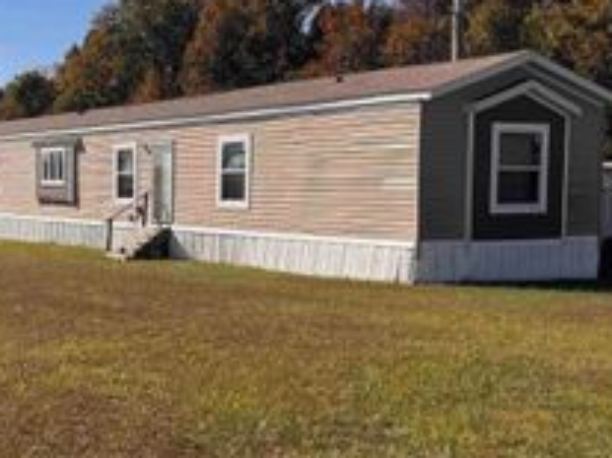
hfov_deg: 31.0
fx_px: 1025
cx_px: 12
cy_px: 256
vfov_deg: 25.2
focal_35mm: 58
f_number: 1.78
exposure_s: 1/7092
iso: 80
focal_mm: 6.76
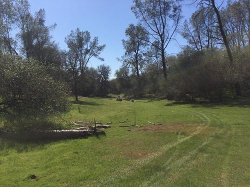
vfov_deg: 48.2
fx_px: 209
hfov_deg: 61.7
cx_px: 125
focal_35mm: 29
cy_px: 94
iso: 32
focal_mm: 4.15
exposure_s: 1/2639
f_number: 2.2
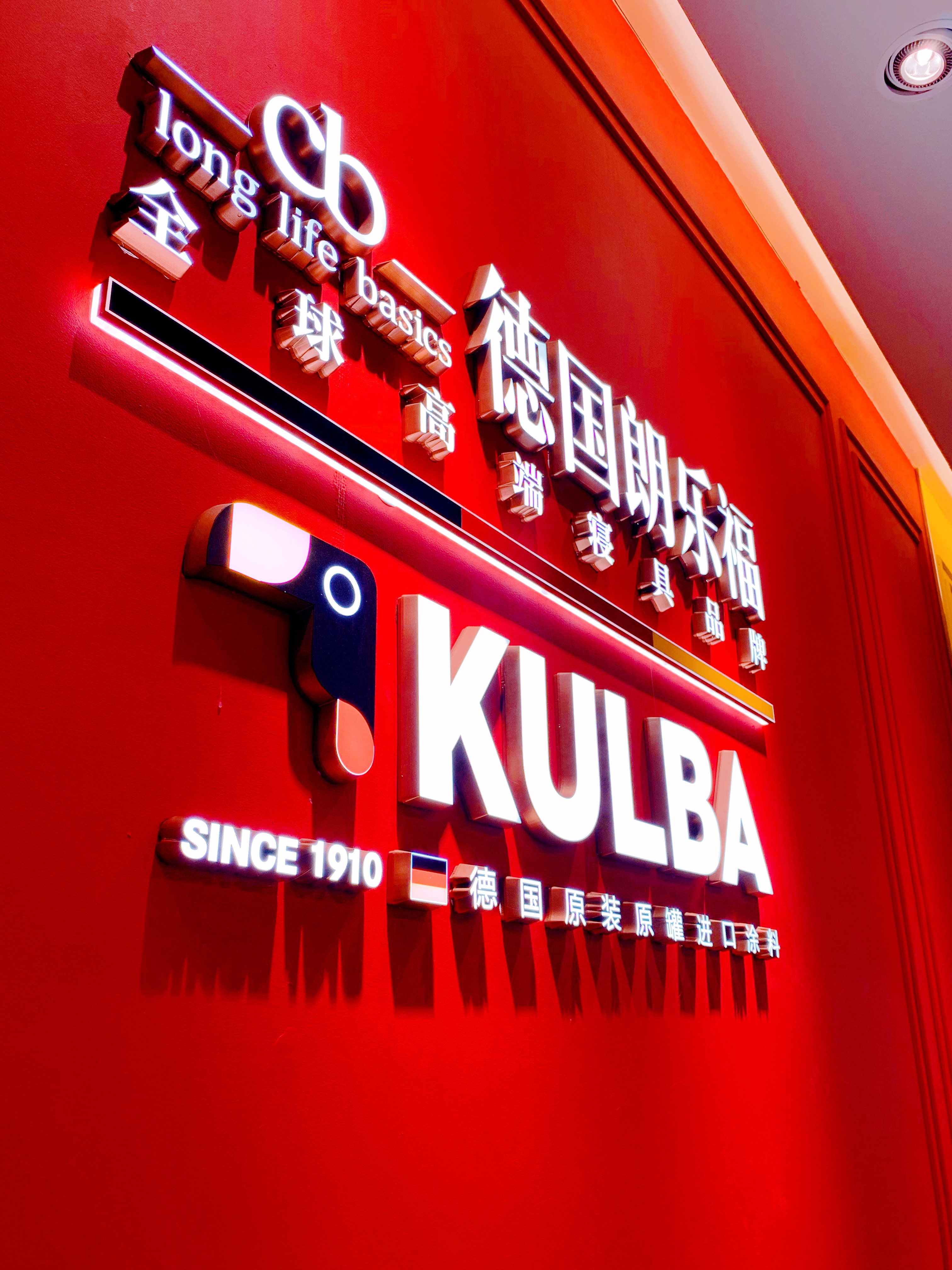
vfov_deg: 67.3
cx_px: 476
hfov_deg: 53.1
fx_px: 953
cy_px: 635
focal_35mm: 26
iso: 25
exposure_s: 1/166
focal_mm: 4.25
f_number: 1.8
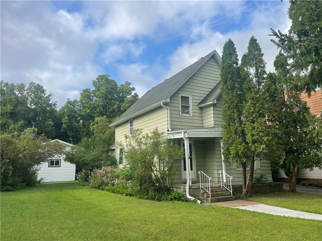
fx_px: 242
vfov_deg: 53.1
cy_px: 120
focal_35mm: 26
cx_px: 161
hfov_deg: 67.3
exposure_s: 1/2681
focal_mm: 4.2
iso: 32
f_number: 1.6
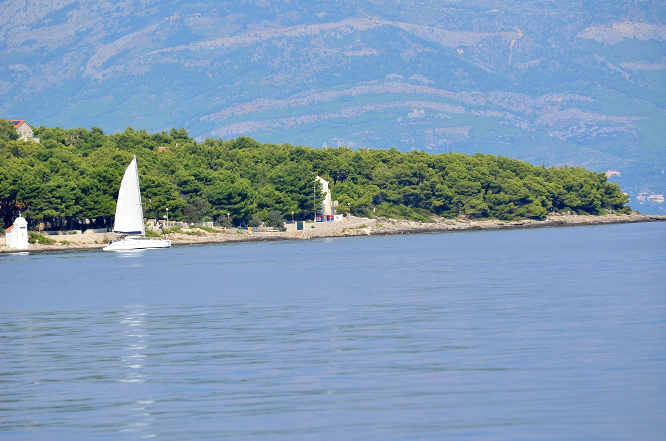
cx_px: 333
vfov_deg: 4.7
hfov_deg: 7.1
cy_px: 220
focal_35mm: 292
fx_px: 5398
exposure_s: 1/2000
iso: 400
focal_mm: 195
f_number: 5.6
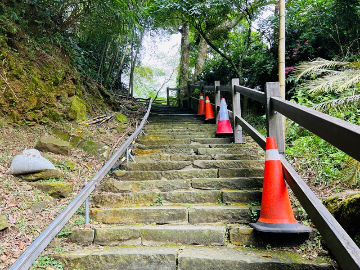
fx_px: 270
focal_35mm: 26
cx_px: 180
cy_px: 135
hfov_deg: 67.3
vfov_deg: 53.1
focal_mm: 5.7
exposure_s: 1/411
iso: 50
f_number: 1.5
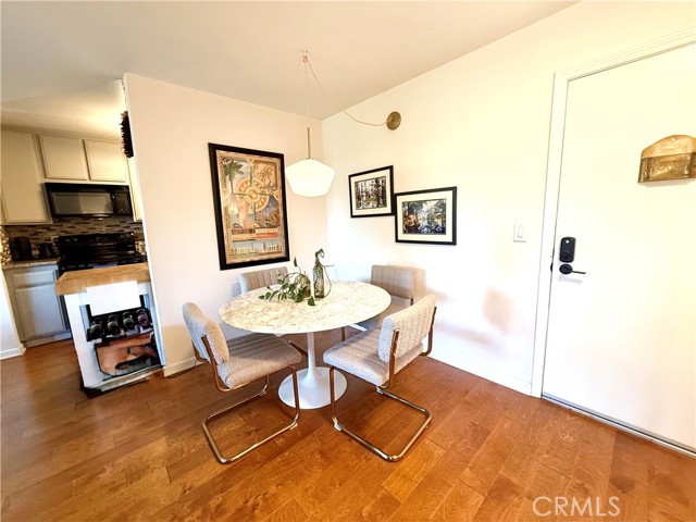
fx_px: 281
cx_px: 348
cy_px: 261
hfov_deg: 102.1
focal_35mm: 14
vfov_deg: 85.7
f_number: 2.2
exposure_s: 1/60
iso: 200
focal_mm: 2.22
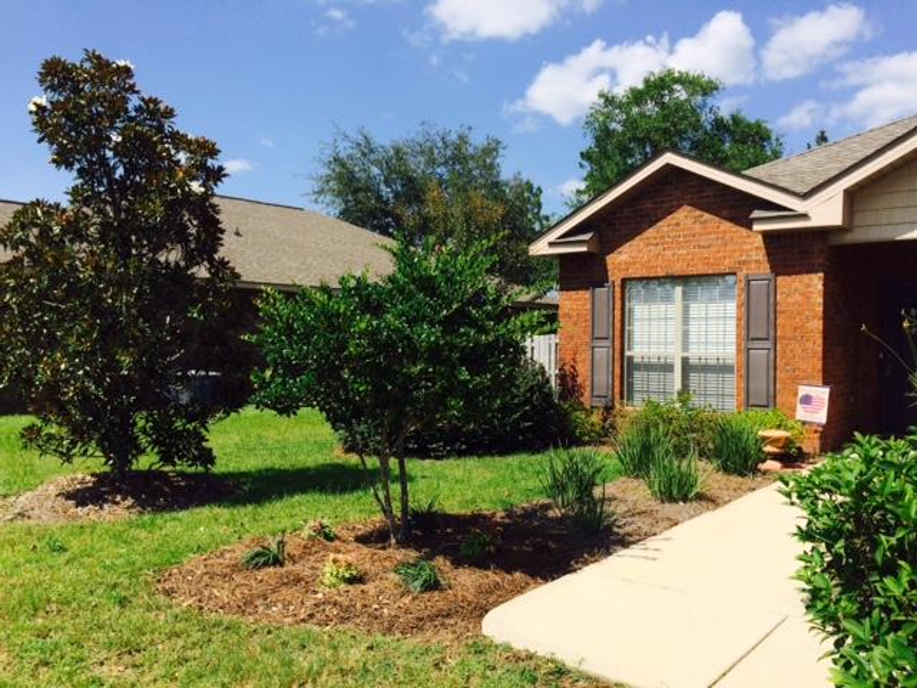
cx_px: 458
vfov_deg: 48.2
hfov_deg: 61.7
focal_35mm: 29
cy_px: 344
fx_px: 768
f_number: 2.2
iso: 32
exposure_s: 1/2283
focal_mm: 4.15
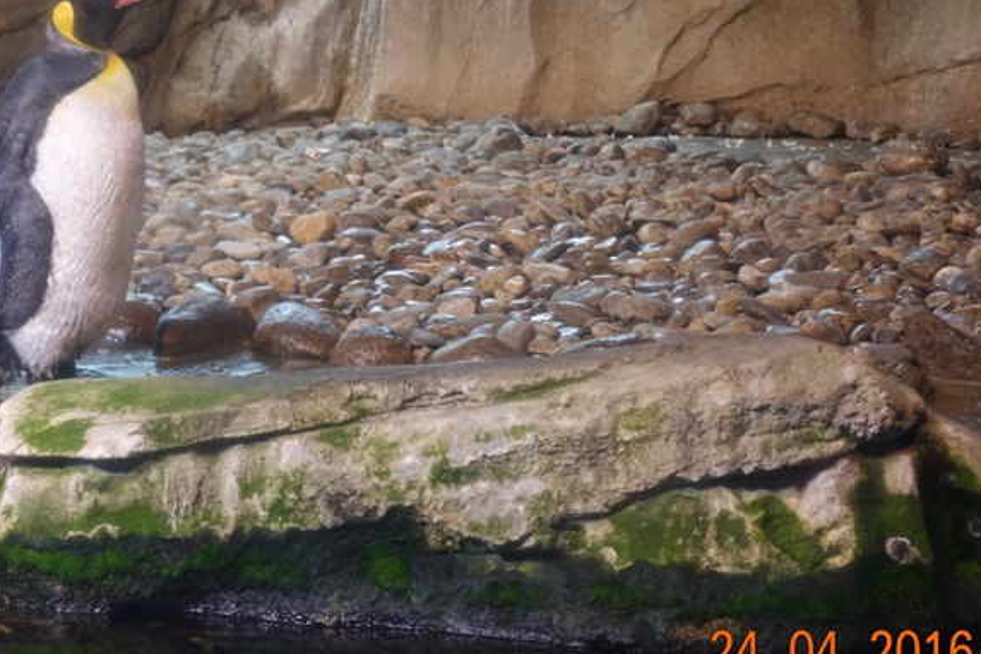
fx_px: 3406
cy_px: 184
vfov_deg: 10.9
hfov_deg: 16.3
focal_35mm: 125
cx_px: 211
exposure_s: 1/80
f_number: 2.8
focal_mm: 25.7
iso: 400
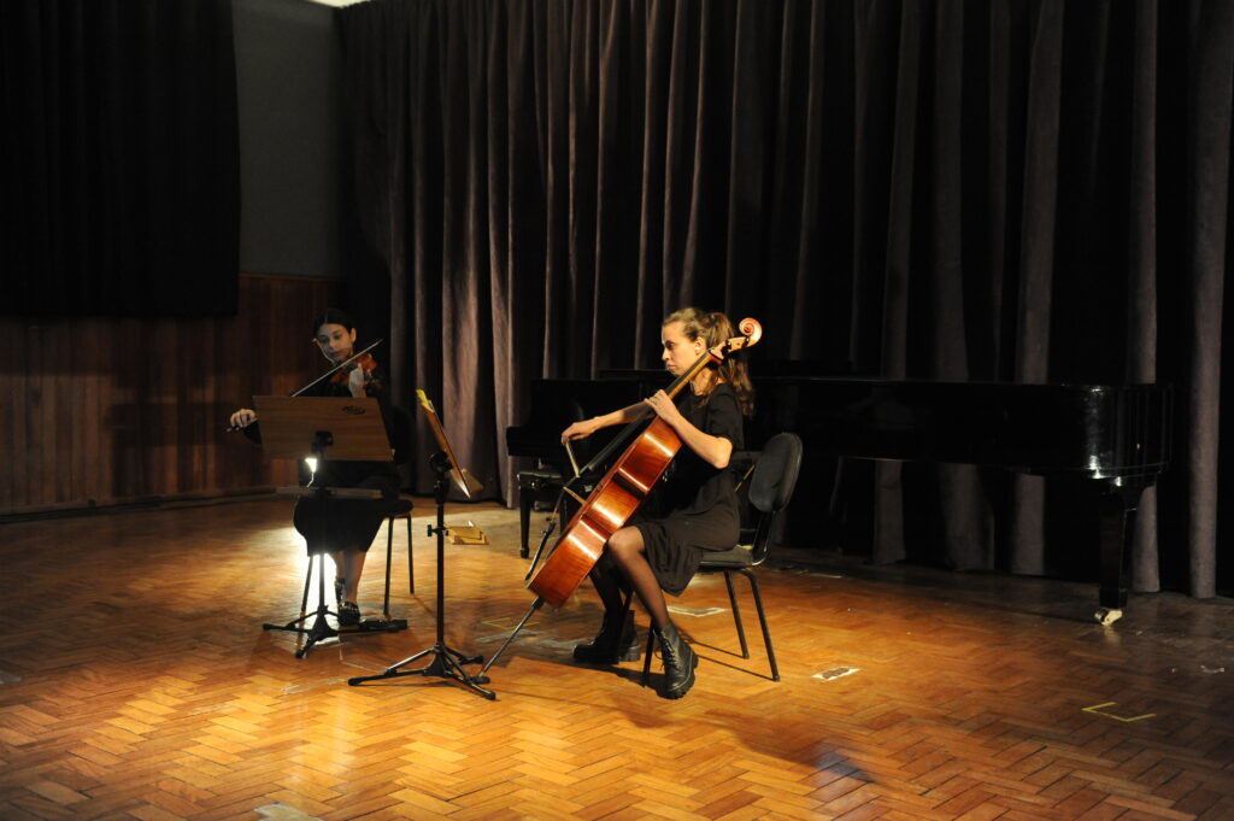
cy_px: 410
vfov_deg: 35.0
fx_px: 1301
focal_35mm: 38
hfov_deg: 50.7
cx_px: 617
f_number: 3.3
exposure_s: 1/180
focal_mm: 38
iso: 3200
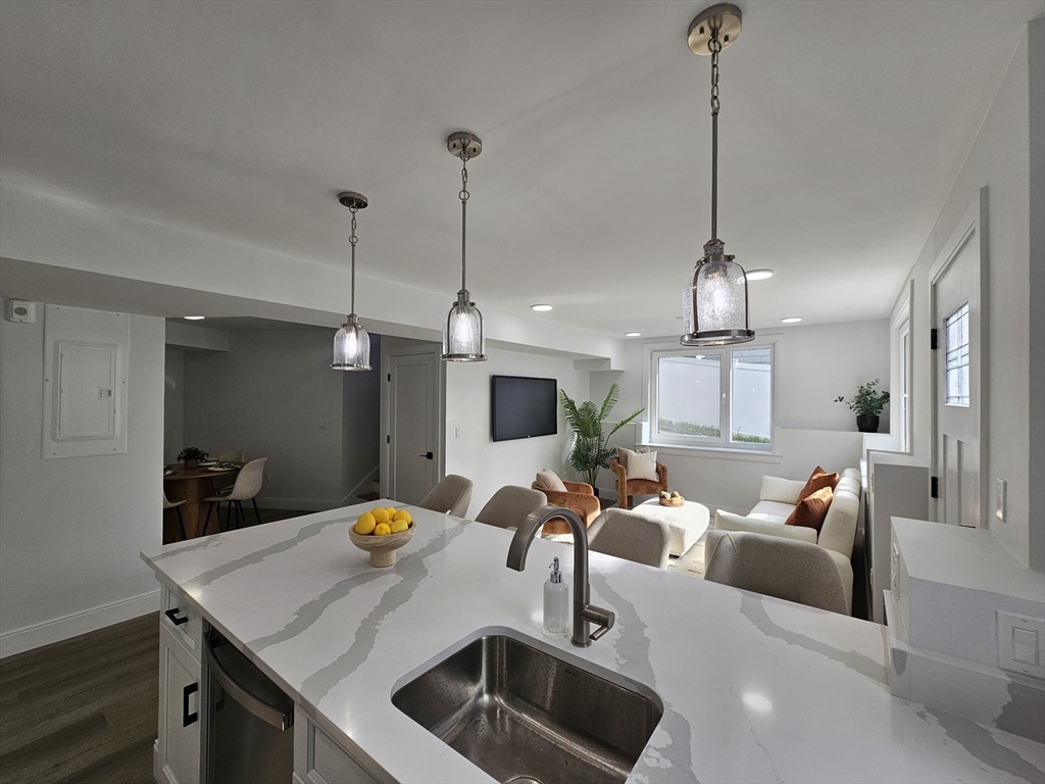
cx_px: 522
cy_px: 392
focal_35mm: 13
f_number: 2.2
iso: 50
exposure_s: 1/120
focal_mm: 2.2
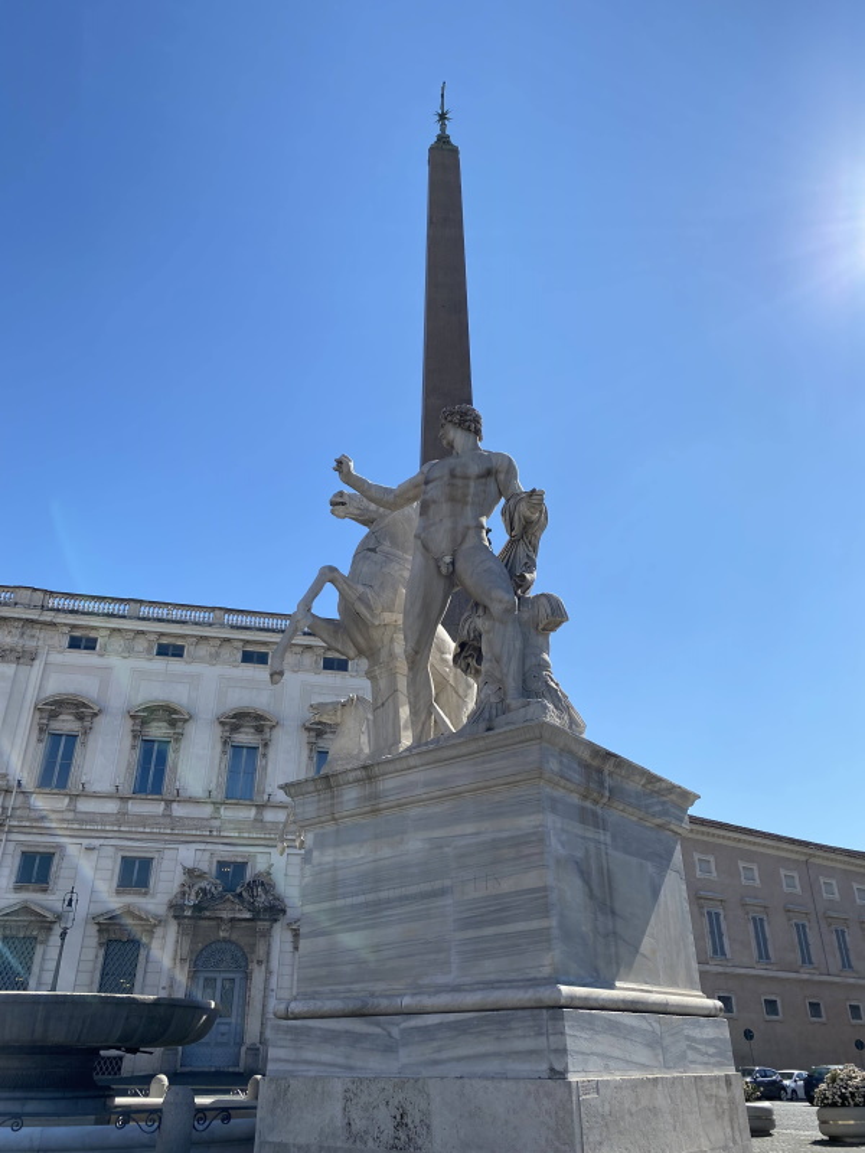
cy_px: 576
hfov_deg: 53.1
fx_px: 866
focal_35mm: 26
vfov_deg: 67.3
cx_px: 432
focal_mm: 4.25
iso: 32
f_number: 1.8
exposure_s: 1/3731
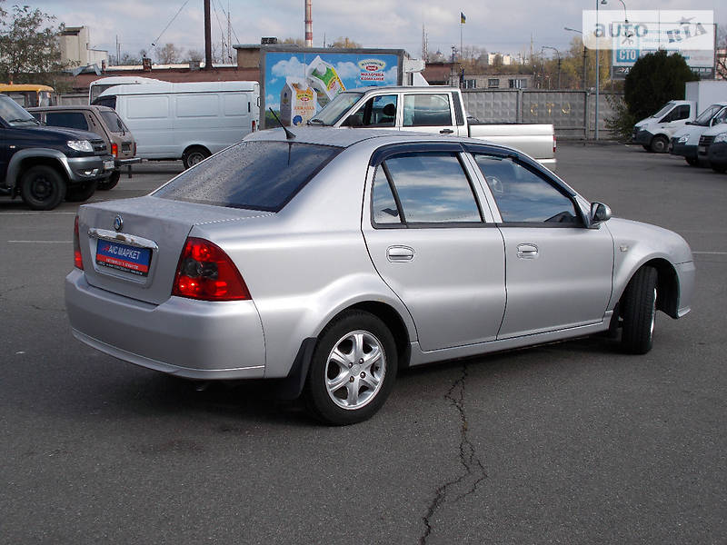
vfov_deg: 29.1
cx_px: 364
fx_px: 1050
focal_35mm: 50
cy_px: 272
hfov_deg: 38.2
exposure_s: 1/320
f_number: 4.5
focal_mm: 9
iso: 80
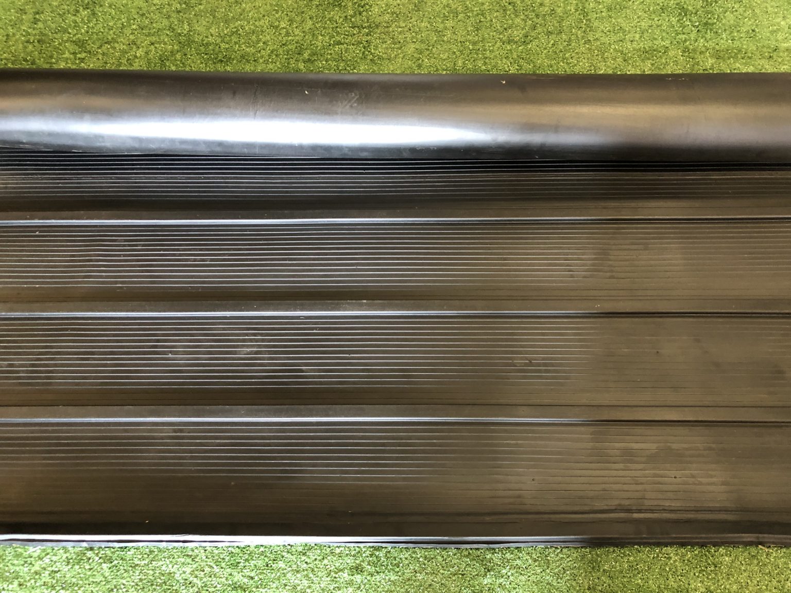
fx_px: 640
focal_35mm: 28
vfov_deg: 49.7
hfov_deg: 63.4
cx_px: 396
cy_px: 296
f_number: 1.8
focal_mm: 4
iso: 80
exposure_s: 1/6
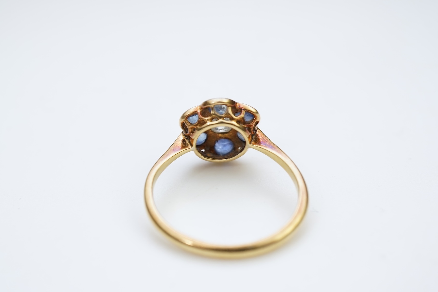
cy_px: 165
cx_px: 219
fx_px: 633
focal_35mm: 52
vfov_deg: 26.0
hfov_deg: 38.2
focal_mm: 30
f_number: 11
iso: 250
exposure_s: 1/25
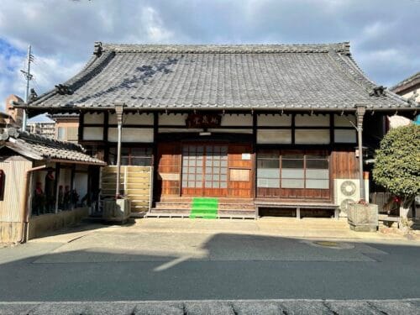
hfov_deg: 67.3
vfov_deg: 53.1
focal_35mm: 26
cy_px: 158
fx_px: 315
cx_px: 210
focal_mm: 5.7
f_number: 1.5
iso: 50
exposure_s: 1/2632
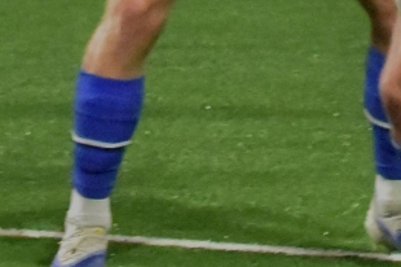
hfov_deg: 3.1
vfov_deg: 2.1
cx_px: 802
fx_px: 7244
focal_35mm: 651
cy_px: -189
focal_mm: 70
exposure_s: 1/1000
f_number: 4
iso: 10000
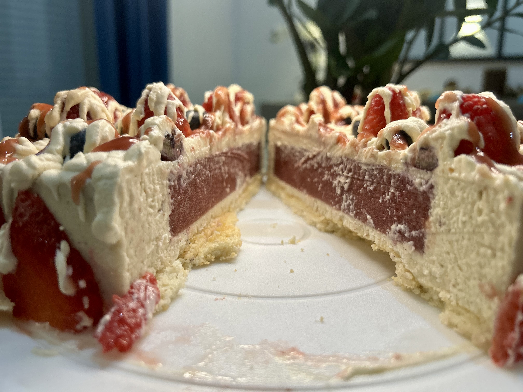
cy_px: 196
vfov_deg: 53.1
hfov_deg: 67.3
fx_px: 393
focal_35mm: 26
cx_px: 262
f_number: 1.5
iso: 80
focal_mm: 5.7
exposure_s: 1/50
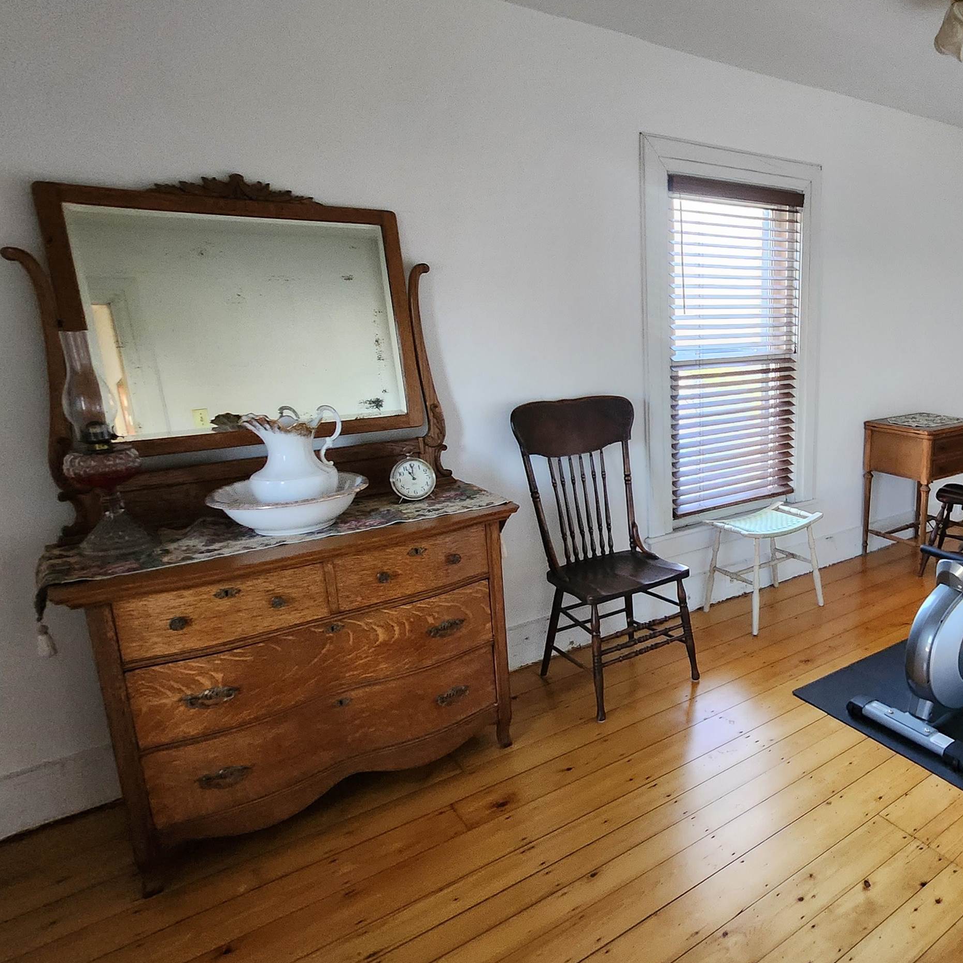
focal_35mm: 19
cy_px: 476
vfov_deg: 77.7
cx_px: 762
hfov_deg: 70.4
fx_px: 598
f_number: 2.2
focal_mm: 1.7
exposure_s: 1/30
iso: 500
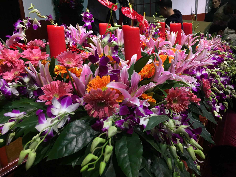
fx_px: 198
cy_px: 88
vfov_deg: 48.2
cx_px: 118
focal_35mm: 29
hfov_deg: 61.7
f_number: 2.2
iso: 100
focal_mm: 4.15
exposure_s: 1/33
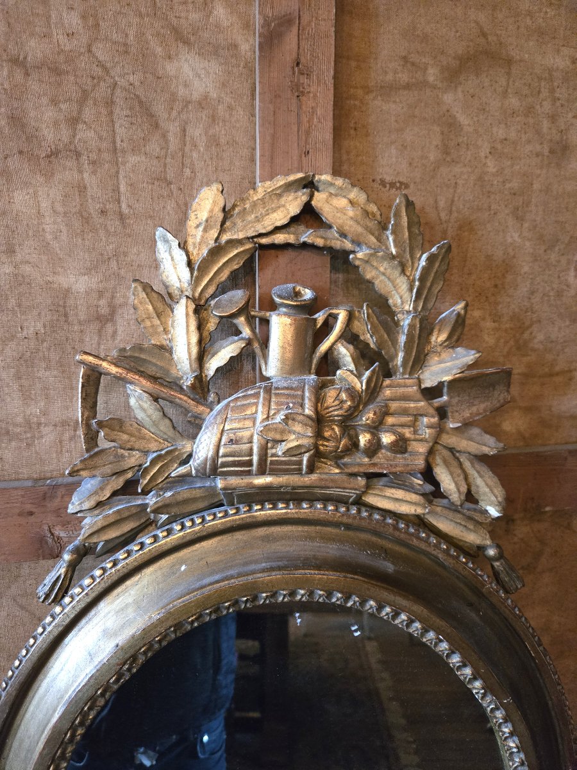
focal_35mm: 23
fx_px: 511
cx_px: 288
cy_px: 385
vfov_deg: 73.9
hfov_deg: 58.9
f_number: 1.8
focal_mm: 5.4
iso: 1600
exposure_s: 1/100
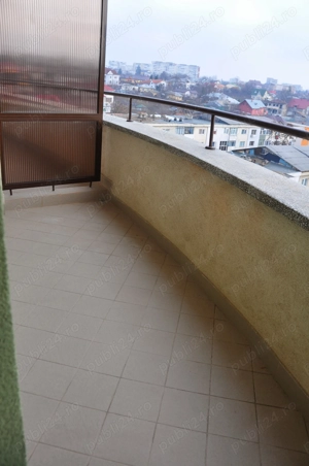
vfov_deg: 67.5
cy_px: 233
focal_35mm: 27
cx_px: 154
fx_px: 349
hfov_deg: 47.8
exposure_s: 1/160
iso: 200
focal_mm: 18
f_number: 6.3
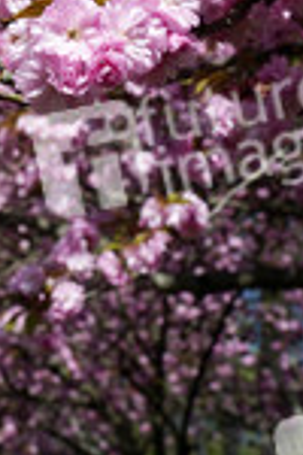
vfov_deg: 22.2
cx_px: -88
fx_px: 1111
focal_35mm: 88
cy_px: -6
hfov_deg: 14.9
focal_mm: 33
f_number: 8
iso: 320
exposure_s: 1/320
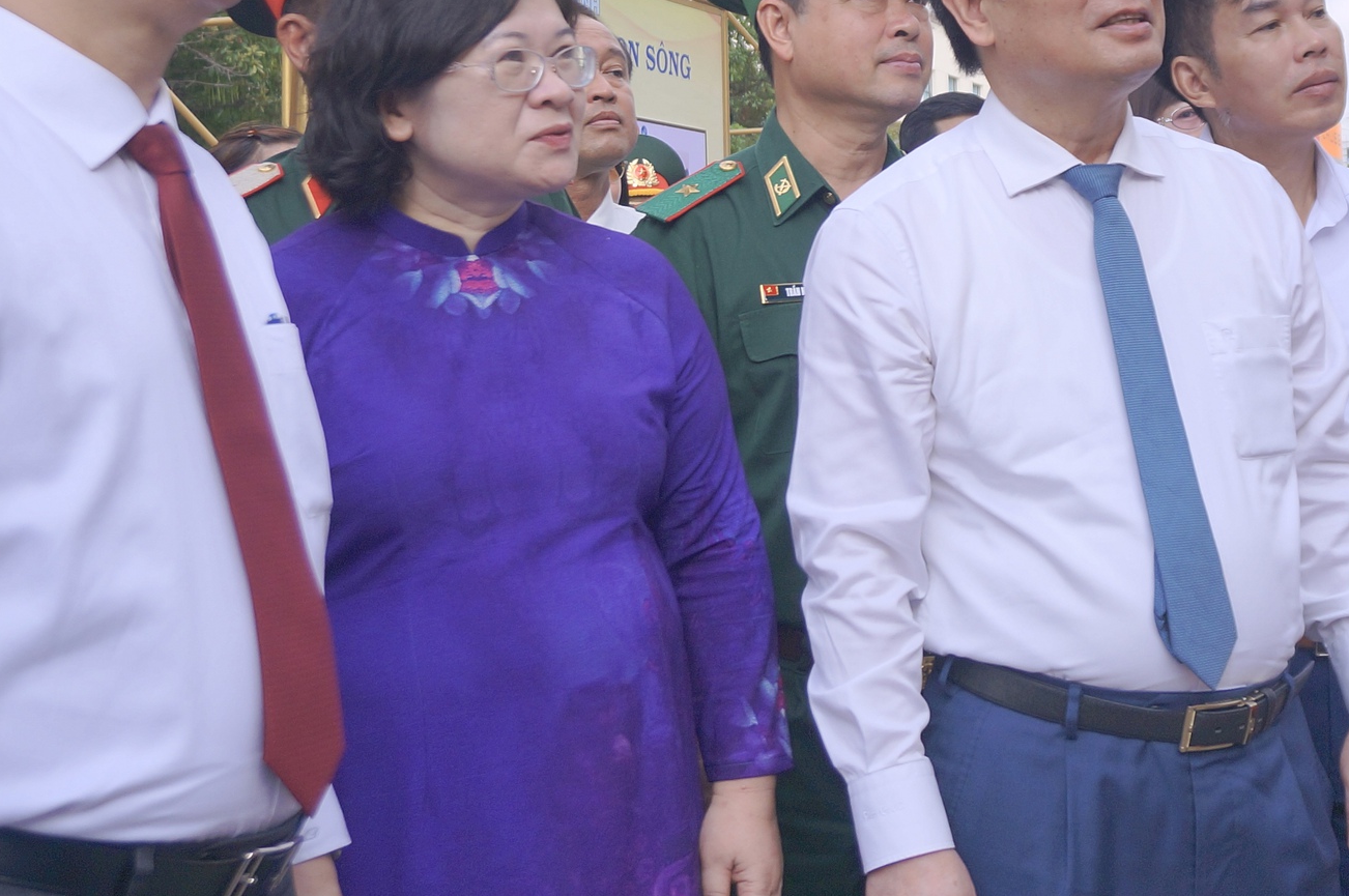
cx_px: 1043
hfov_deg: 33.2
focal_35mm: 59
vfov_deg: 22.6
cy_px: 162
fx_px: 2208
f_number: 4
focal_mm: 20
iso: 100
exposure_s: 1/500
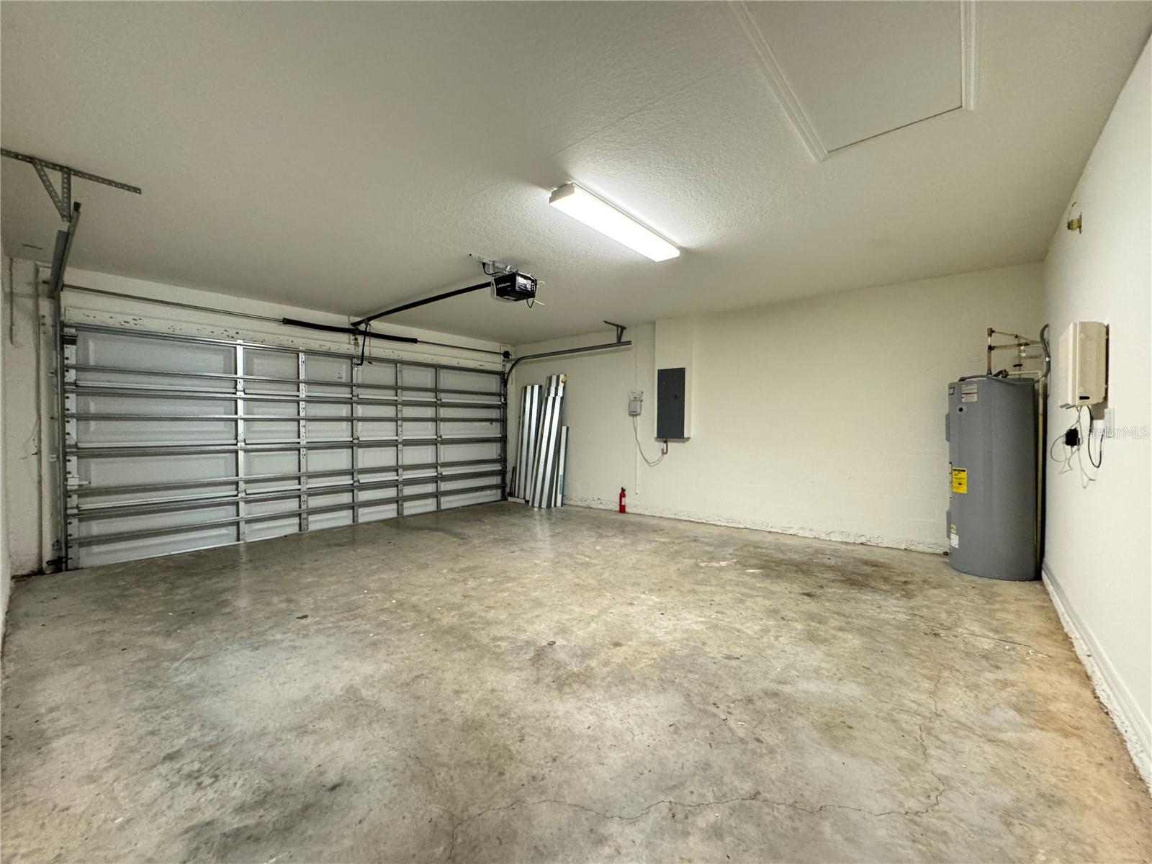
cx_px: 576
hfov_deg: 102.1
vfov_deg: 85.7
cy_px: 432
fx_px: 466
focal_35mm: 14
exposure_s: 1/60
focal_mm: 2.22
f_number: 2.2
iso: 640
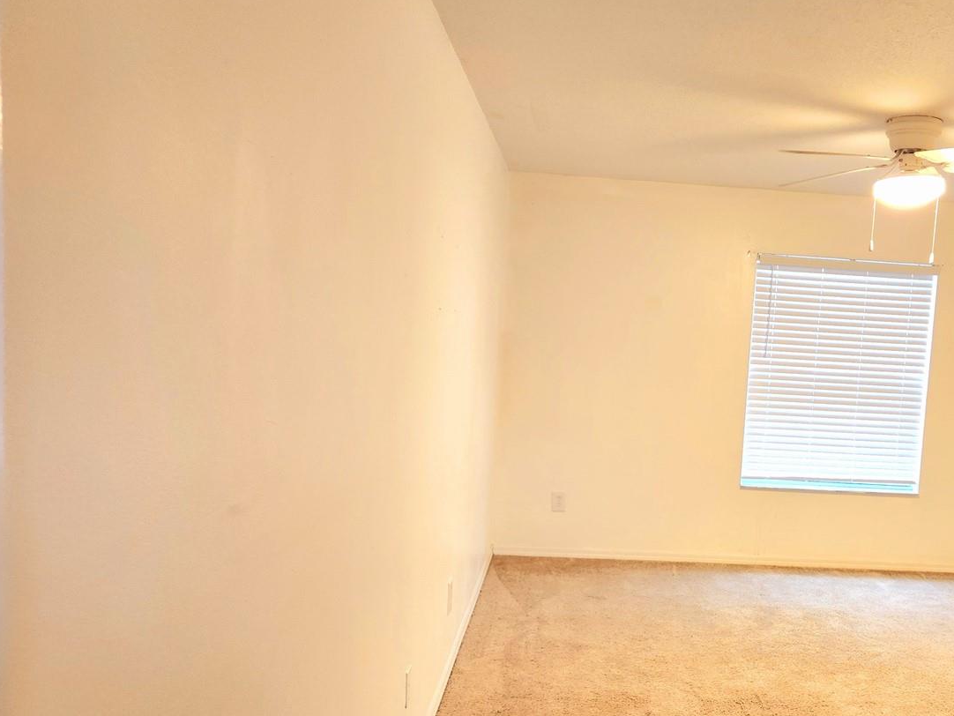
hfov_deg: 52.1
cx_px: 687
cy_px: 420
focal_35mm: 34
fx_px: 937
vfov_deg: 41.7
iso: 250
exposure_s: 1/120
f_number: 1.8
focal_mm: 5.4
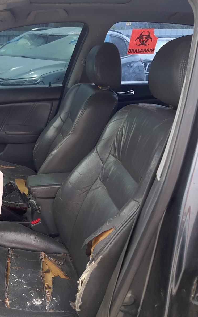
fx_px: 319
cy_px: 158
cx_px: 20
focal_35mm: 37
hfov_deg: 32.7
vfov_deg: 52.7
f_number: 1.7
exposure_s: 1/357
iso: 40
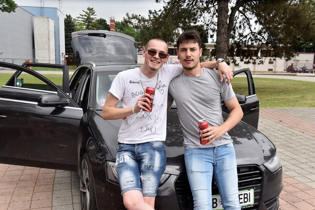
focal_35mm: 36
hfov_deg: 53.1
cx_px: 158
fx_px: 315
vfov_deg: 36.9
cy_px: 105
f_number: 8
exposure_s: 1/4000
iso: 1800
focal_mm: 36
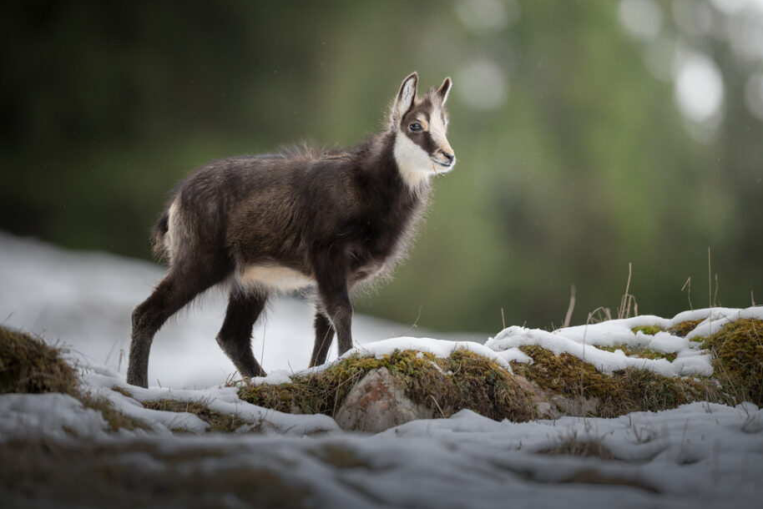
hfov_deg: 4.6
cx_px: 401
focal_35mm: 448
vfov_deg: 3.1
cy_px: 237
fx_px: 9498
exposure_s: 1/3200
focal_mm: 400
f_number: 2.8
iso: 720
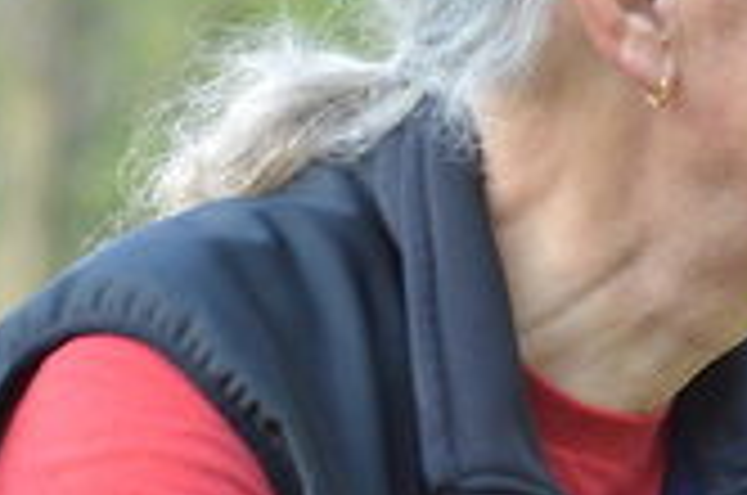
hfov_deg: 2.2
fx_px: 19095
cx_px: 1066
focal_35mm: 922
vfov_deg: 1.5
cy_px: 216
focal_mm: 170
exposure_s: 1/250
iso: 800
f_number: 10
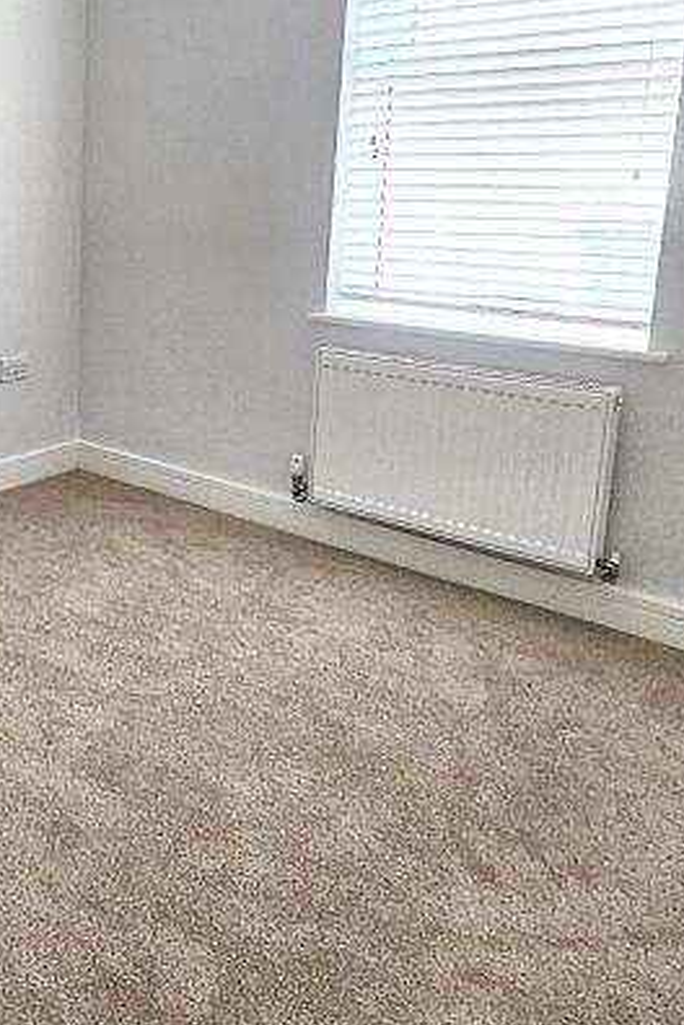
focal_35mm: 35
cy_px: 370
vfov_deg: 53.7
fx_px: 997
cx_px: -145
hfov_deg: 31.5
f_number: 2.2
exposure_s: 1/50
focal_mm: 2.2
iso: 320
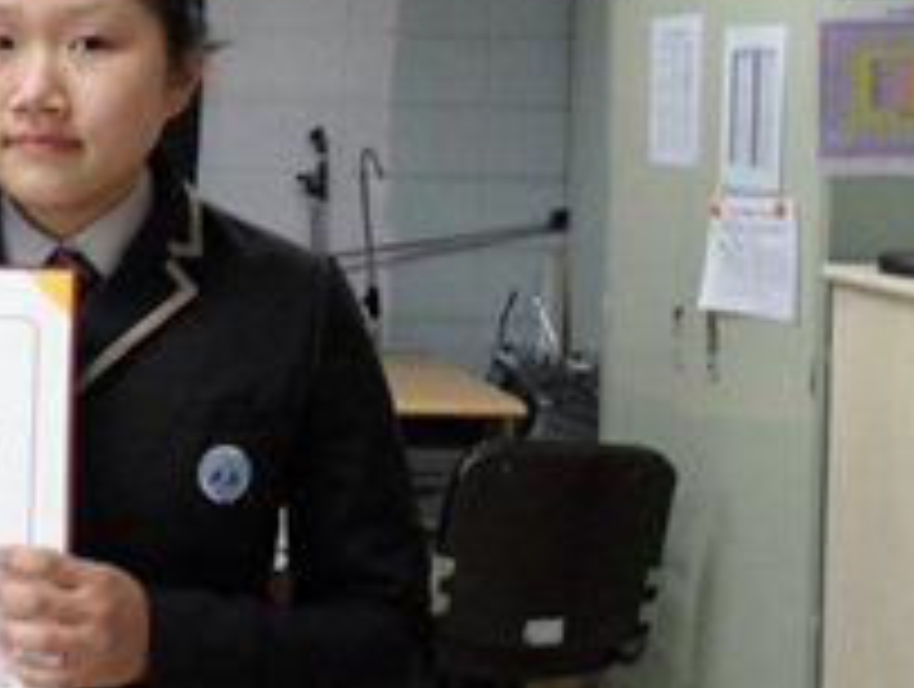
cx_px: -149
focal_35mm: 59
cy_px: 128
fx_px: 1561
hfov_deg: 28.8
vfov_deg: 24.5
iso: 200
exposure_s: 1/30
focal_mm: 3.9
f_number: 3.2
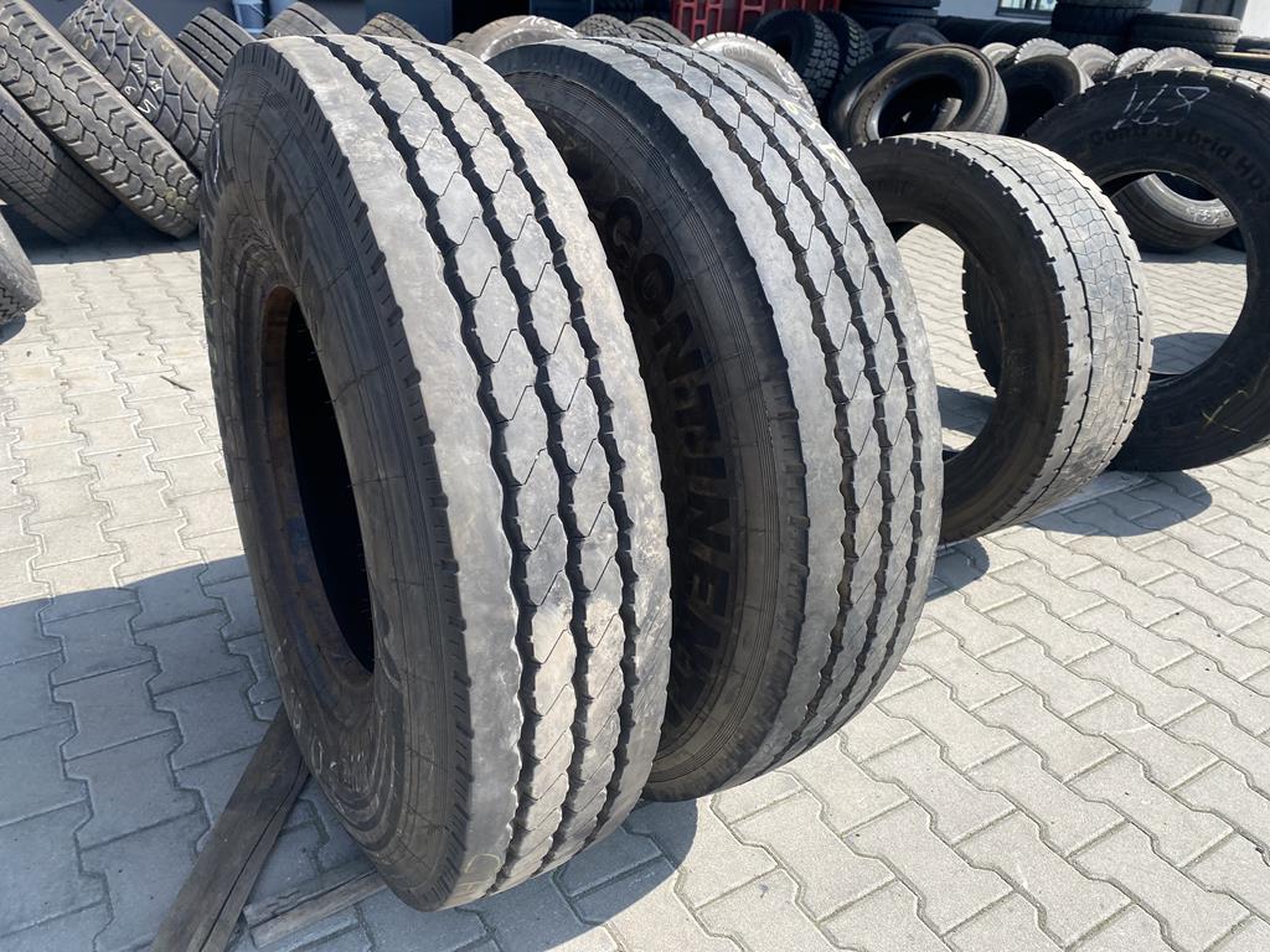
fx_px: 954
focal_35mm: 26
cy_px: 476
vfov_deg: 53.1
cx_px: 635
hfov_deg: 67.3
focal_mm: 4.25
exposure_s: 1/1147
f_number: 1.8
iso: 32
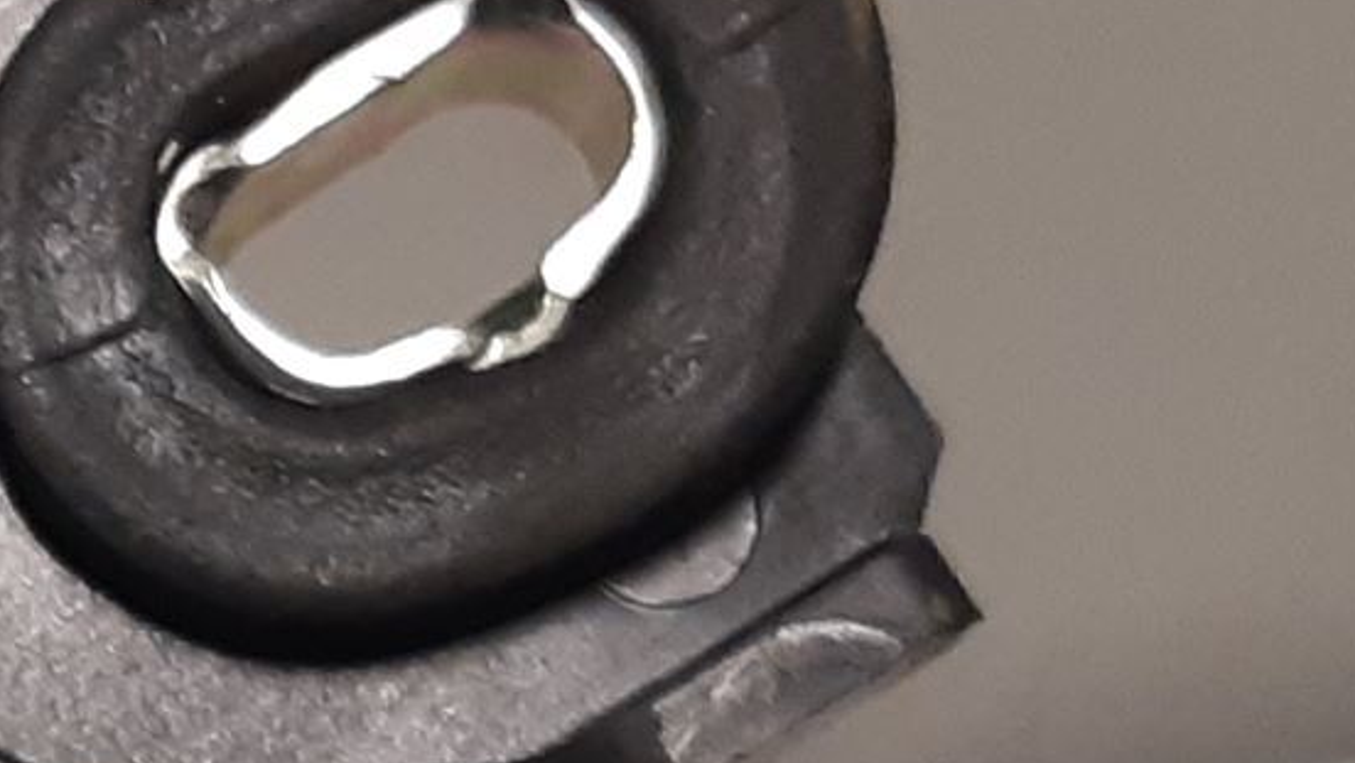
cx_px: -712
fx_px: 3774
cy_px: 1065
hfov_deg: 18.0
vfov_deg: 11.2
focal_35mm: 105
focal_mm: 3.93
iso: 160
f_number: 1.7
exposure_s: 1/60
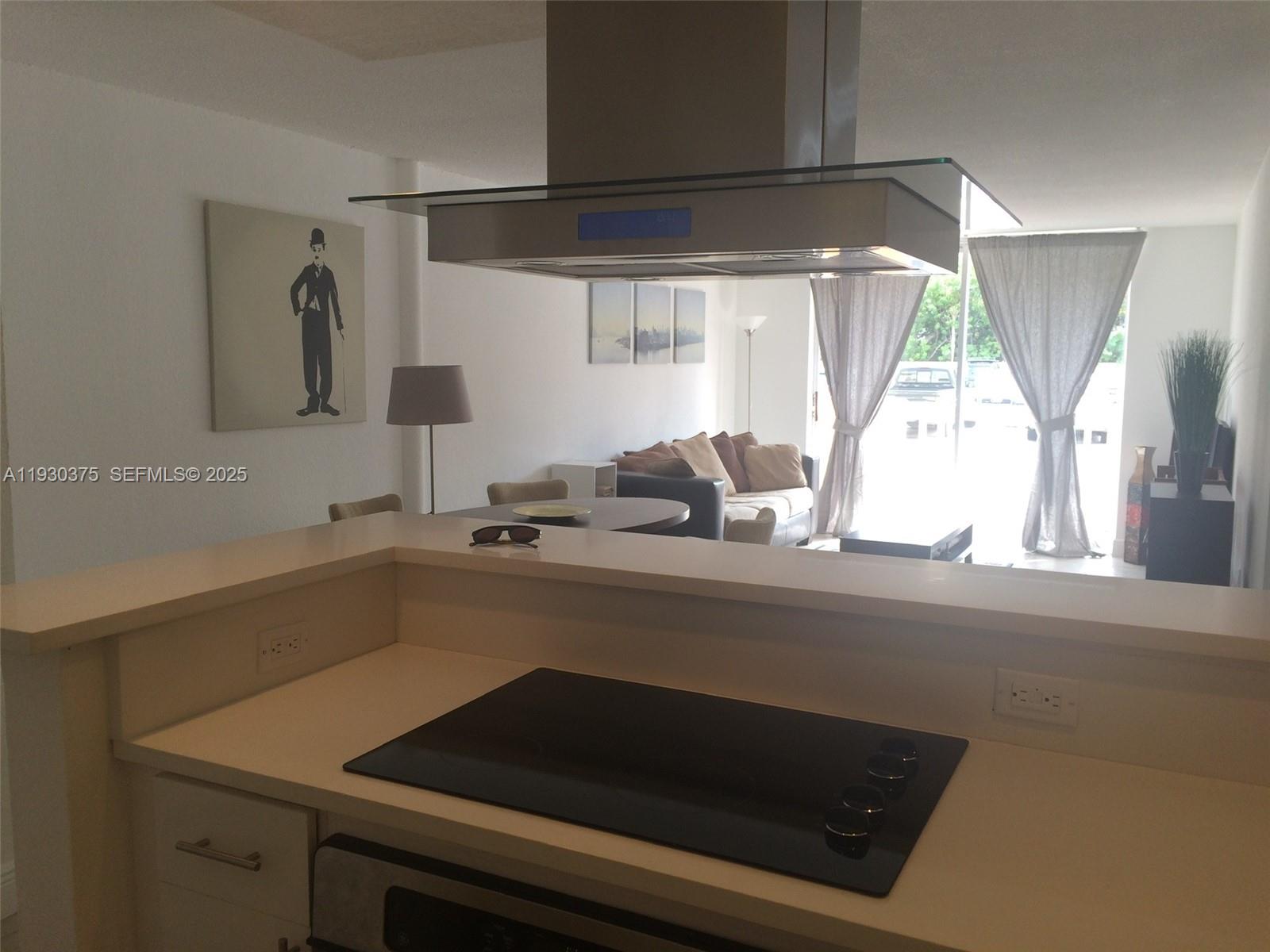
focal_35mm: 29
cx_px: 635
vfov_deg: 48.2
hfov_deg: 61.7
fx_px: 1064
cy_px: 476
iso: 32
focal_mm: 4.15
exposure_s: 1/60
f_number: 2.2
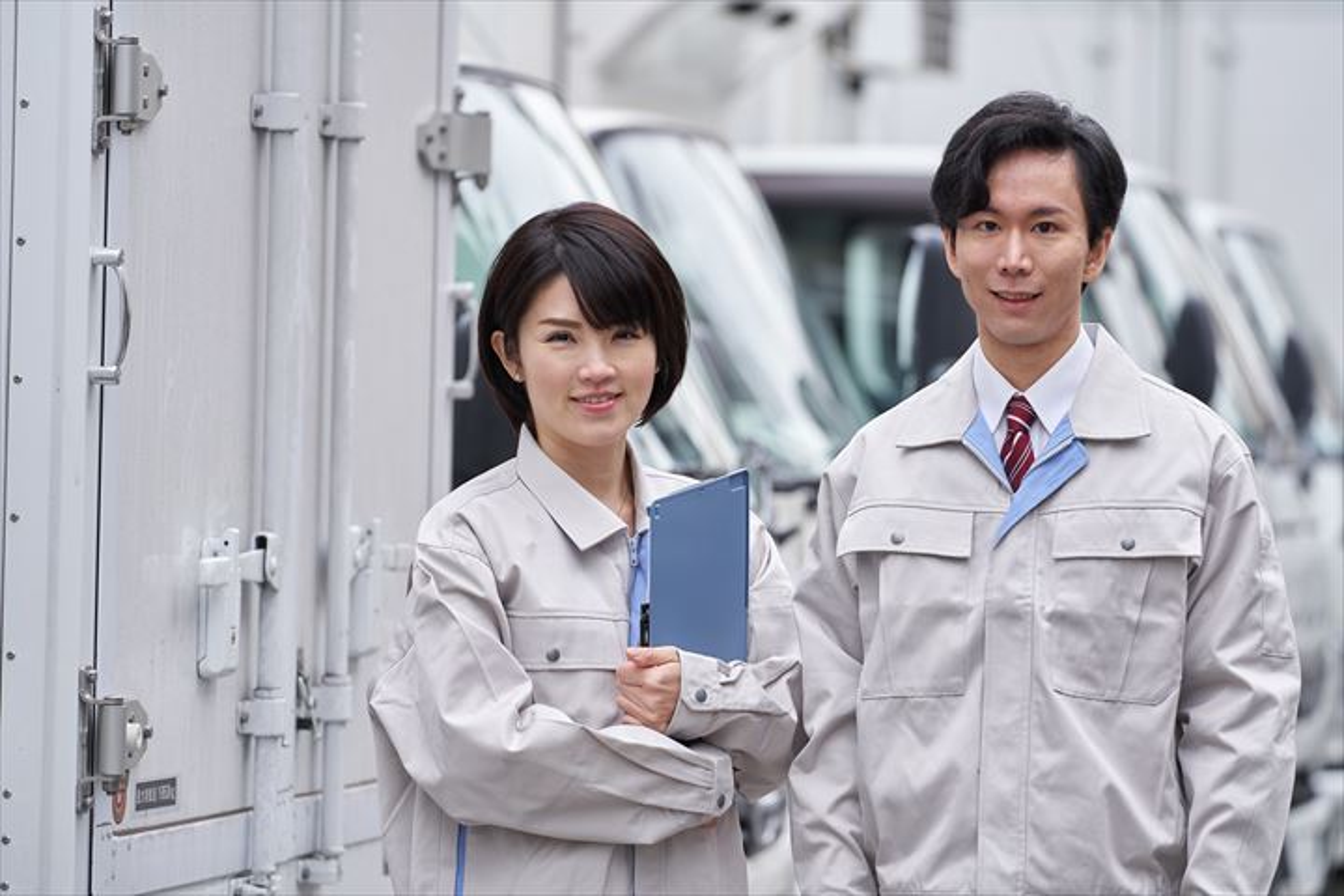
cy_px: 448
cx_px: 672
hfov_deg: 10.3
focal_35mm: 200
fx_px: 7466
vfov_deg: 6.9
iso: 200
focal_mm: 200
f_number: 4
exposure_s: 1/160
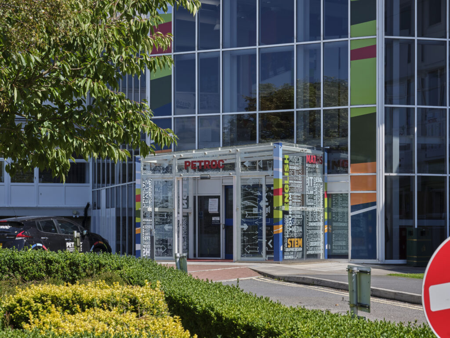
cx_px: 225
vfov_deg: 15.6
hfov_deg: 20.7
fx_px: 1235
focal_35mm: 95
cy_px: 169
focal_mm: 120
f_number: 20
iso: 100
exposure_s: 1/30
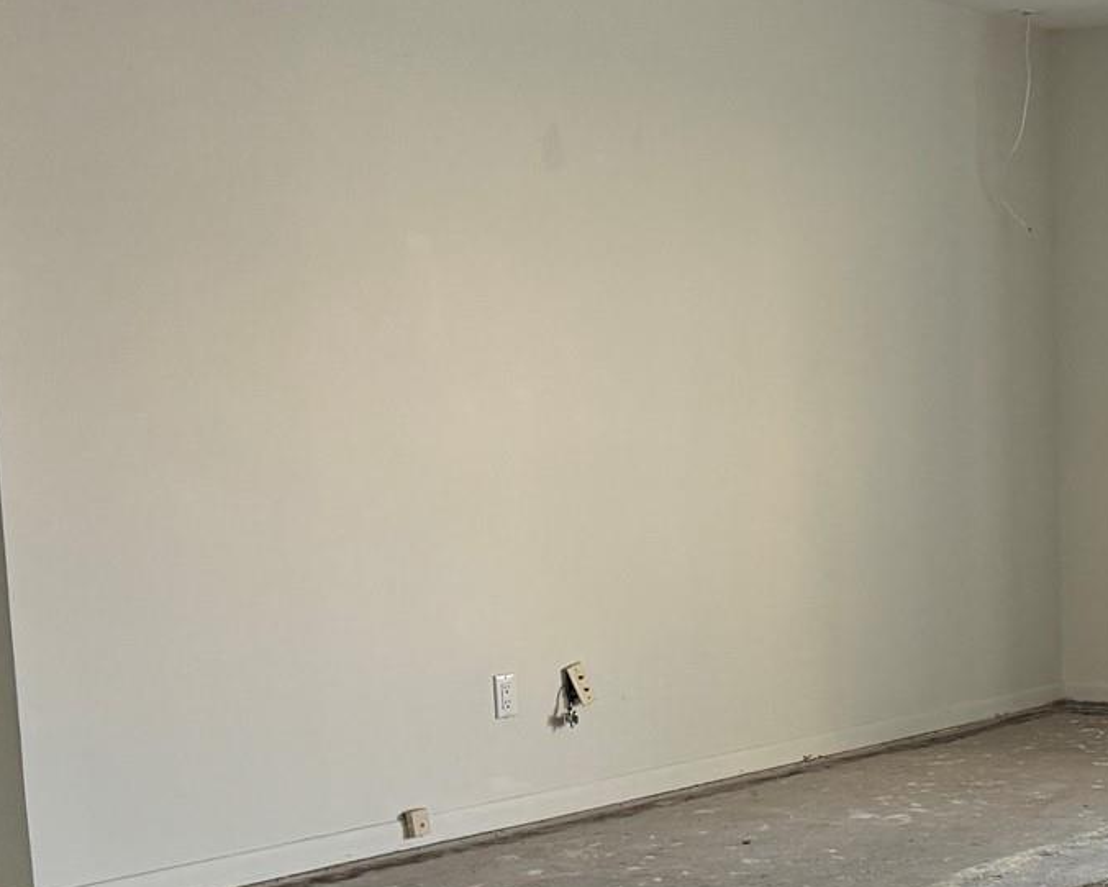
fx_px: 2329
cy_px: 700
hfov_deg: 24.9
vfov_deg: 21.3
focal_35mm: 71
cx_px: 1223
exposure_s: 1/112
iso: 200
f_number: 1.78
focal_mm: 6.76
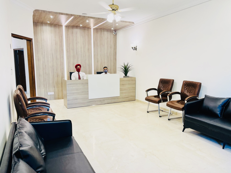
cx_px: 116
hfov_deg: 67.3
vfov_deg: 53.1
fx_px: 174
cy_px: 86
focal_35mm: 26
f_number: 1.5
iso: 80
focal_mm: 5.7
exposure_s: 1/100
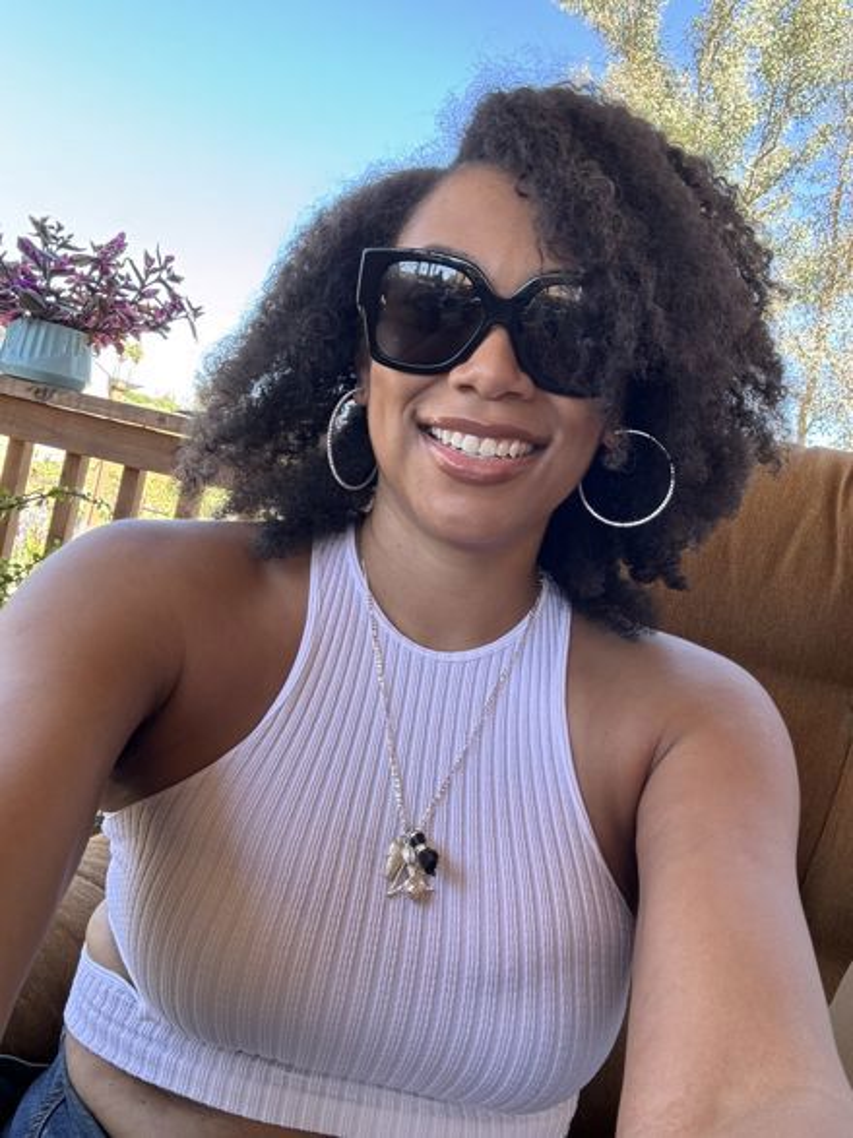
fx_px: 986
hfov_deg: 46.8
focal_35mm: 30
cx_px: 426
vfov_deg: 60.0
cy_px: 569
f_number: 1.9
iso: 80
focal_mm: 2.69
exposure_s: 1/77
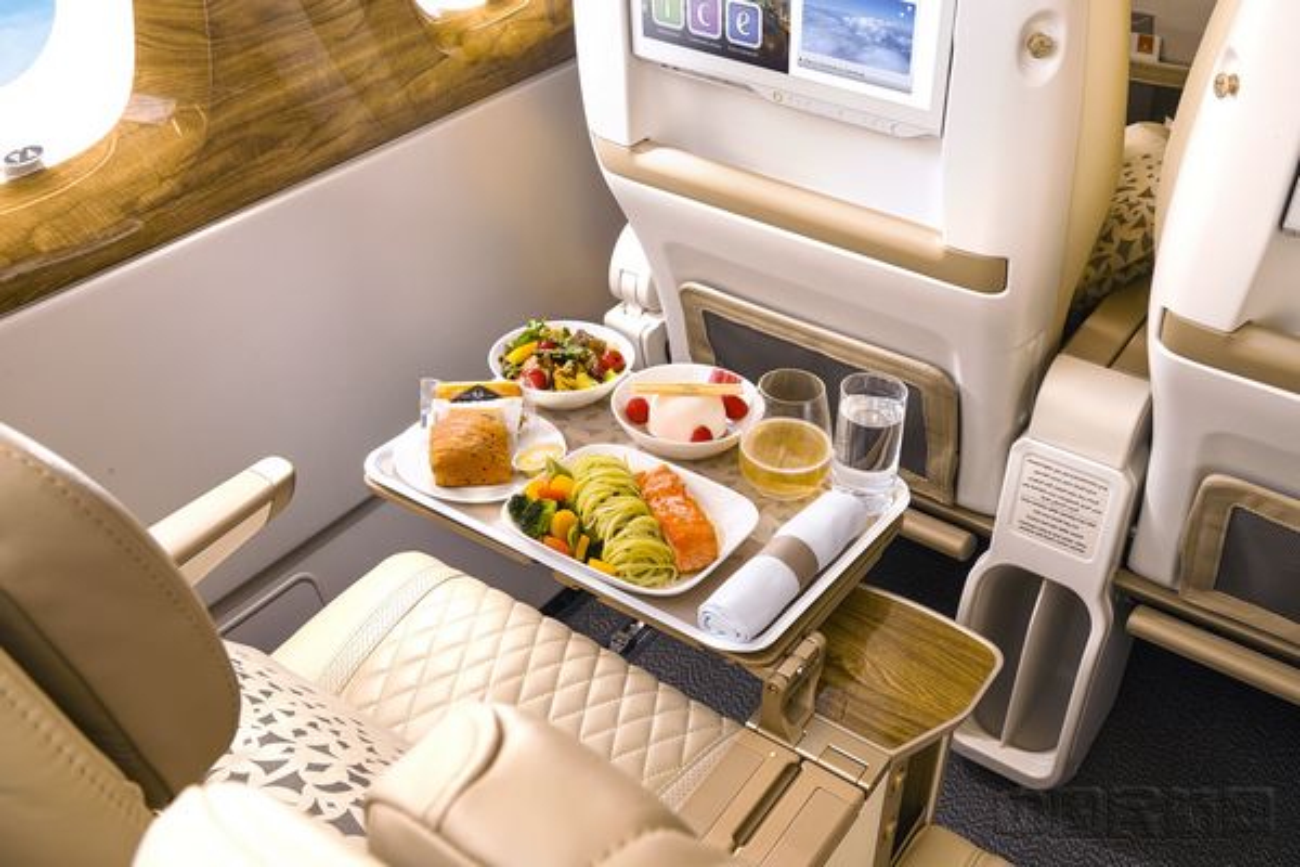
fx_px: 1372
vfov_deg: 35.1
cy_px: 434
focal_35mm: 38
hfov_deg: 50.7
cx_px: 650
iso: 250
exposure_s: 1/5
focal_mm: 38
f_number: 13
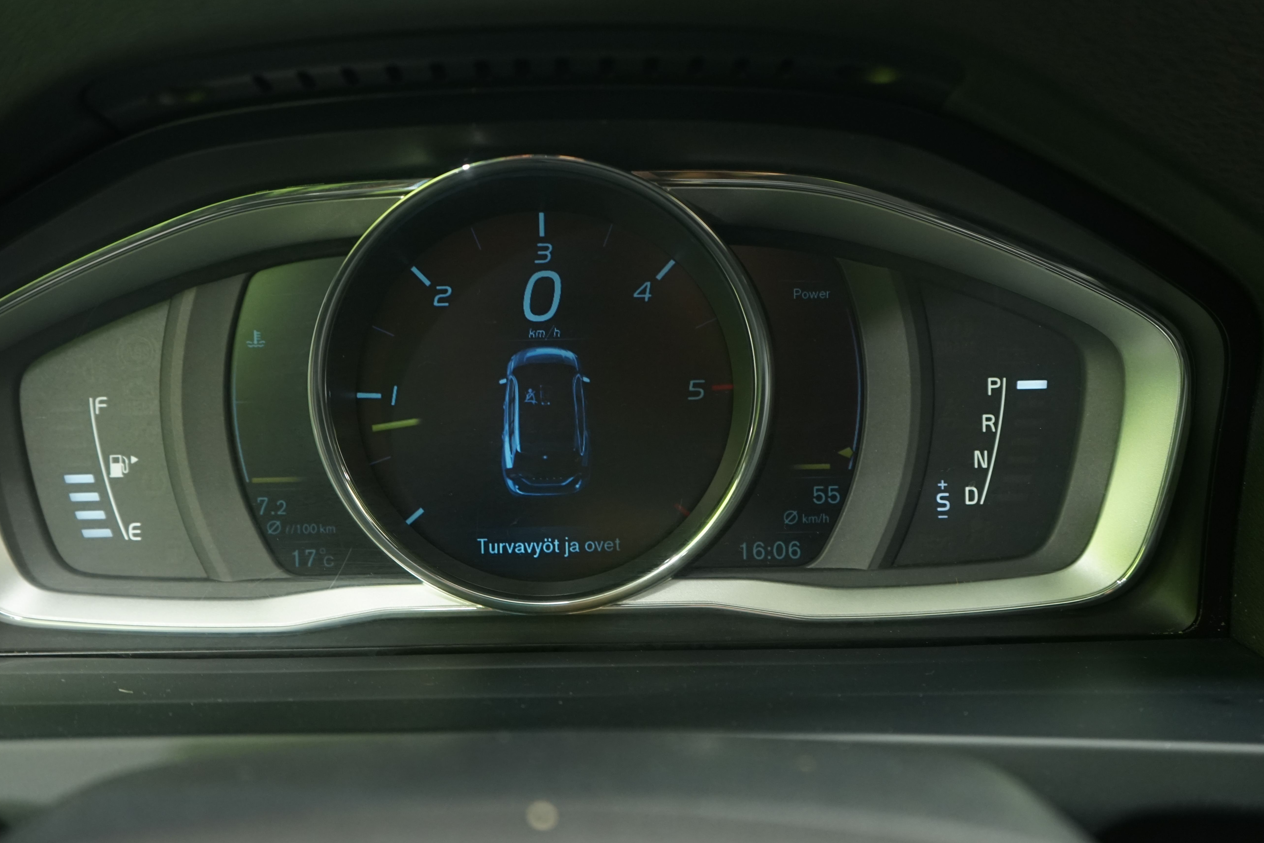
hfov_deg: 45.3
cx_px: 544
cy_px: 373
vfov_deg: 31.2
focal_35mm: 43
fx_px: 1510
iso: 1250
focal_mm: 37
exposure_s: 1/13
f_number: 5
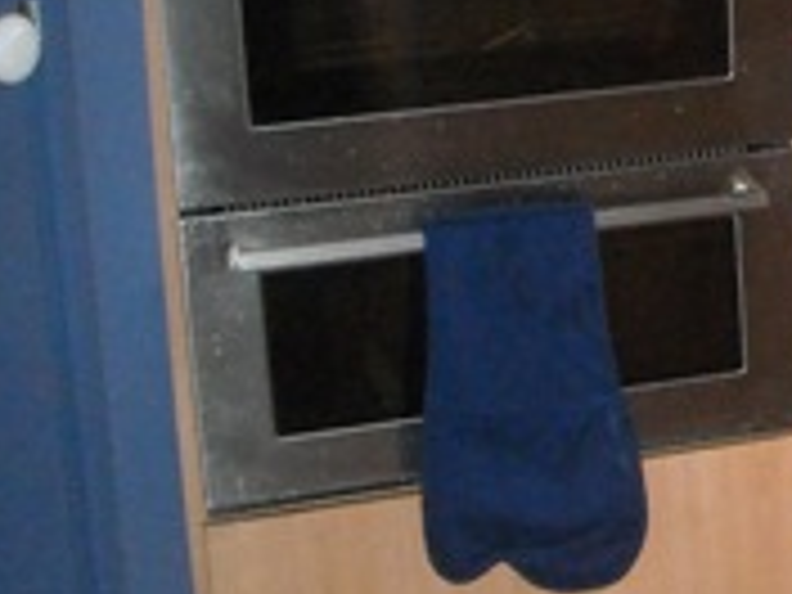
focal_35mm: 127
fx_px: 2906
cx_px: 1431
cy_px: 45
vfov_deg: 11.6
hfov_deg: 13.8
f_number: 2.8
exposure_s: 1/60
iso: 400
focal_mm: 5.7
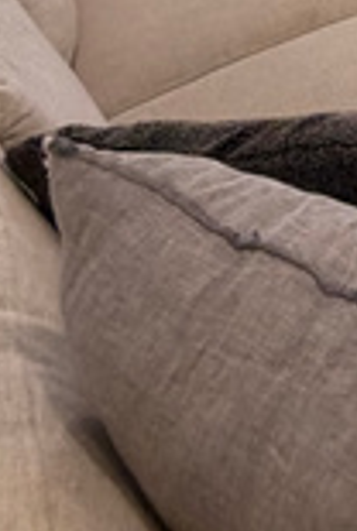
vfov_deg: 20.6
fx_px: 1066
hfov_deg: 15.3
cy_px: -401
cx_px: 717
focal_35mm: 72
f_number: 2.2
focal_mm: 2.22
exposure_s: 1/60
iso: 160
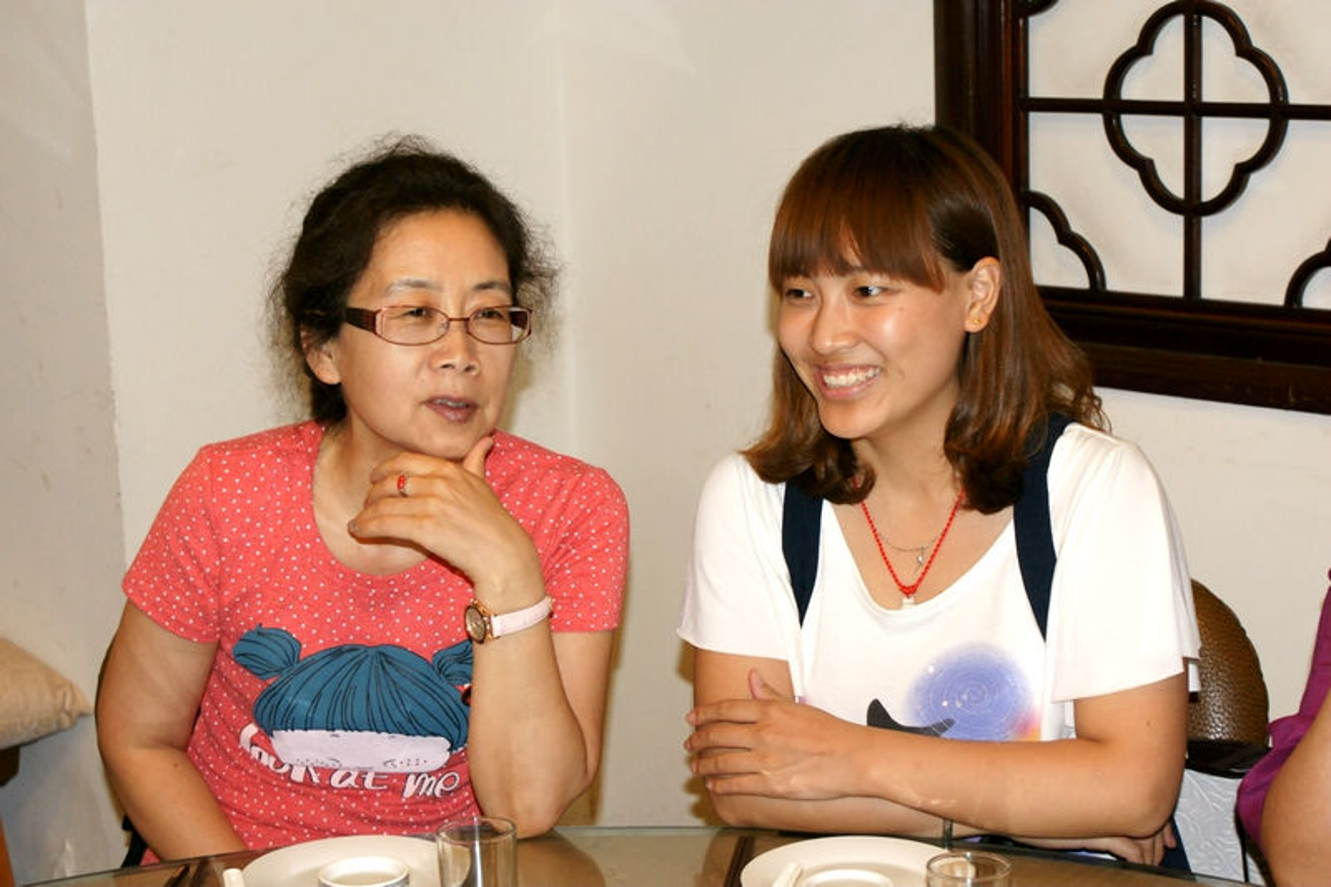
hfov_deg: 29.9
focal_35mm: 68
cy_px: 444
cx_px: 666
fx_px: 2495
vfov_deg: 20.2
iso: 1600
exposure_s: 1/80
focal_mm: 45
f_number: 5.6
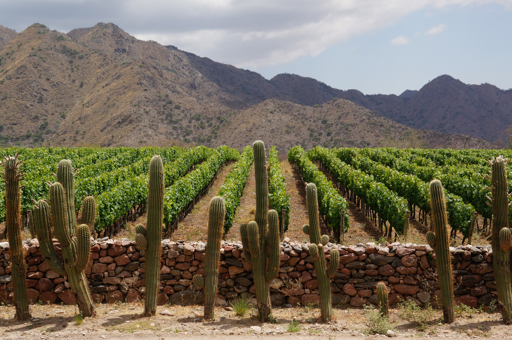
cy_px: 170
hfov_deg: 31.9
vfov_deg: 21.5
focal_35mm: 63
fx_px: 895
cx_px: 256
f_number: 13
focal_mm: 42
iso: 100
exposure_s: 1/125
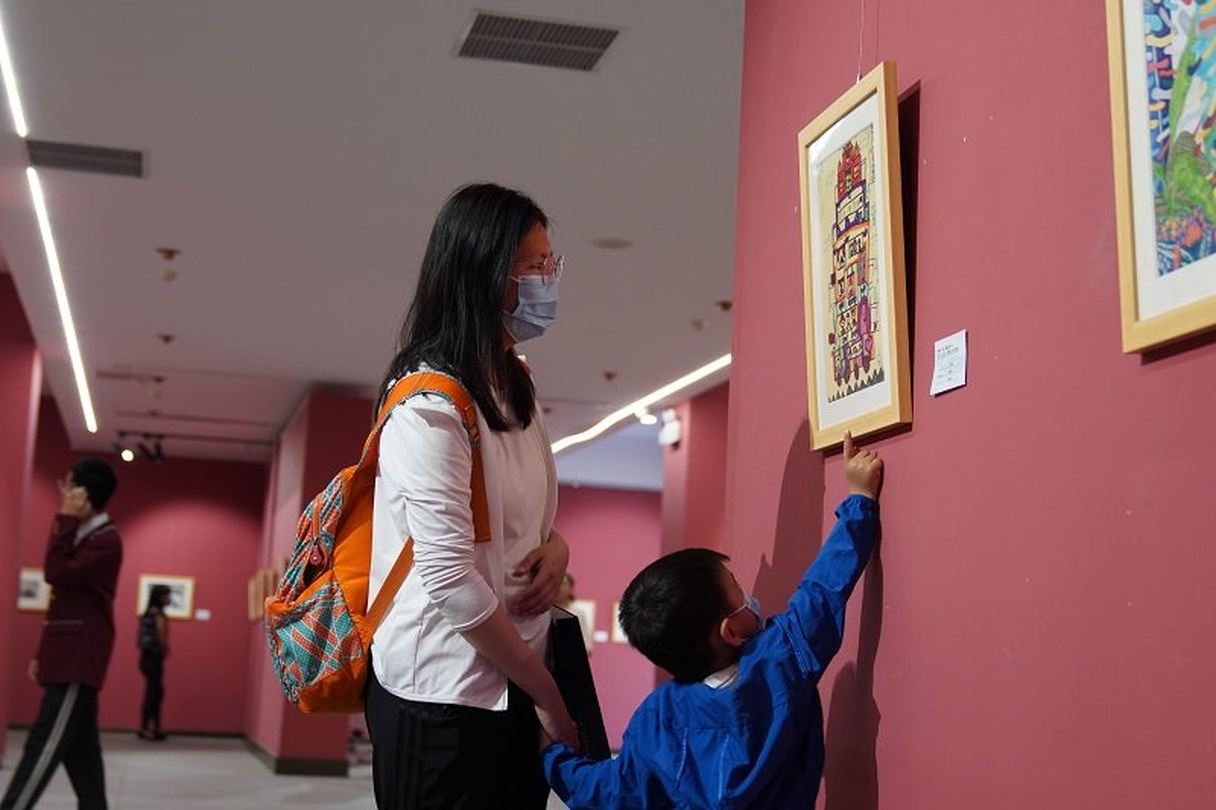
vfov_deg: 23.4
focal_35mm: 58
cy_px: 405
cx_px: 608
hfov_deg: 34.5
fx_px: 1959
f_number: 2.8
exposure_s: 1/100
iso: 800
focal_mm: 39
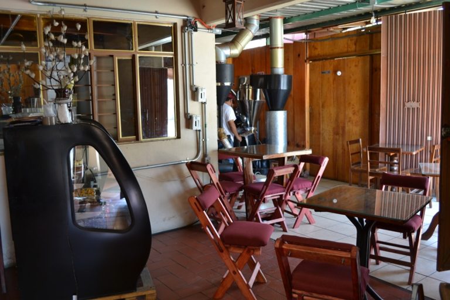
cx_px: 225
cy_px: 150
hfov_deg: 61.9
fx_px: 375
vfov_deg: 43.6
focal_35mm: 30
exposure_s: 1/50
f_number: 3.8
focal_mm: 20
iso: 400
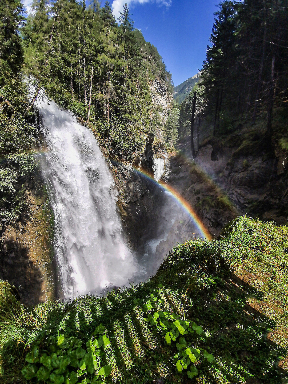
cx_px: 144
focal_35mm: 16
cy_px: 192
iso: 50
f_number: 2.2
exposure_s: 1/958
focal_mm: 2.35
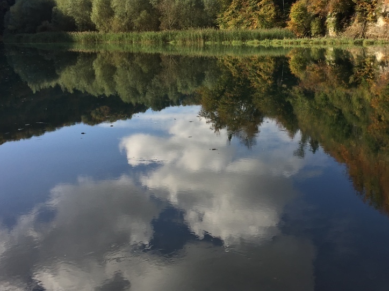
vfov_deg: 34.8
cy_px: 96
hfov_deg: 45.8
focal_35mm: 41
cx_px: 201
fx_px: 461
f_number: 2.2
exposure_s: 1/879
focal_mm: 4.15
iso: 32
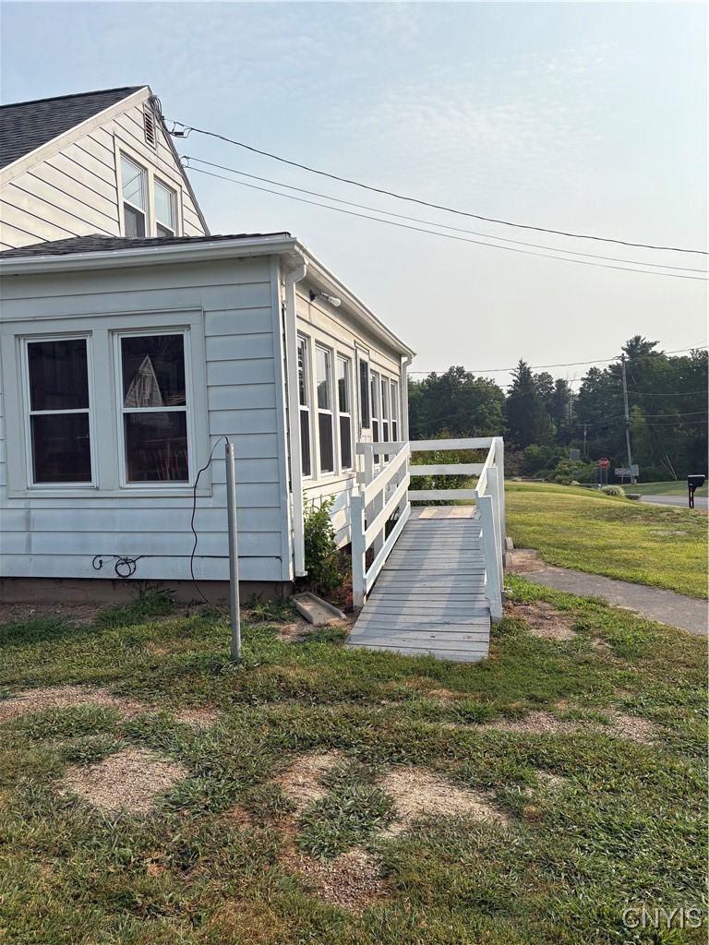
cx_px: 354
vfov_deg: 67.3
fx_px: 710
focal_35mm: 26
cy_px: 472
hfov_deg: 53.1
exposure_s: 1/4329
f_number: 1.6
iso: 50
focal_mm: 5.96
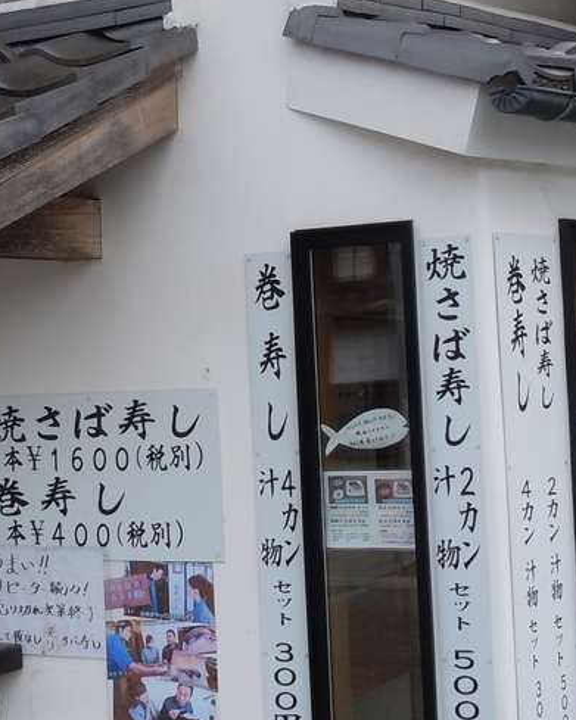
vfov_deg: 24.1
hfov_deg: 19.3
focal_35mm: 79
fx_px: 1684
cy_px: 290
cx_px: 186
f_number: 4
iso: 100
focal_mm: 5.9
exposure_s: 1/400
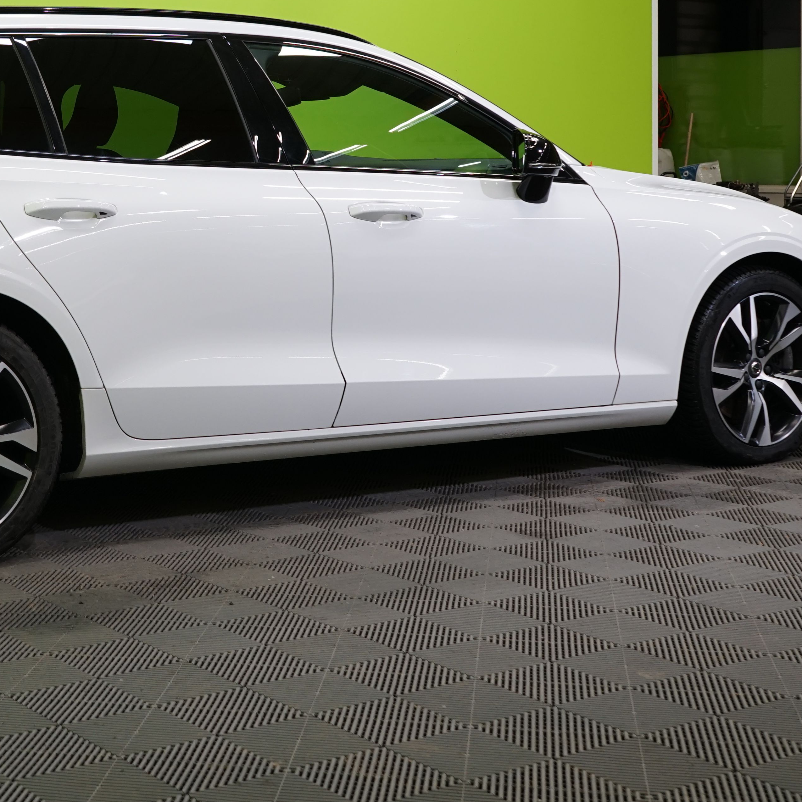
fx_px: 1678
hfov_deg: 26.2
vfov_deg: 26.5
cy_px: 202
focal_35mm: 64
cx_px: 119
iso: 500
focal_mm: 32
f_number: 6.3
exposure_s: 1/30
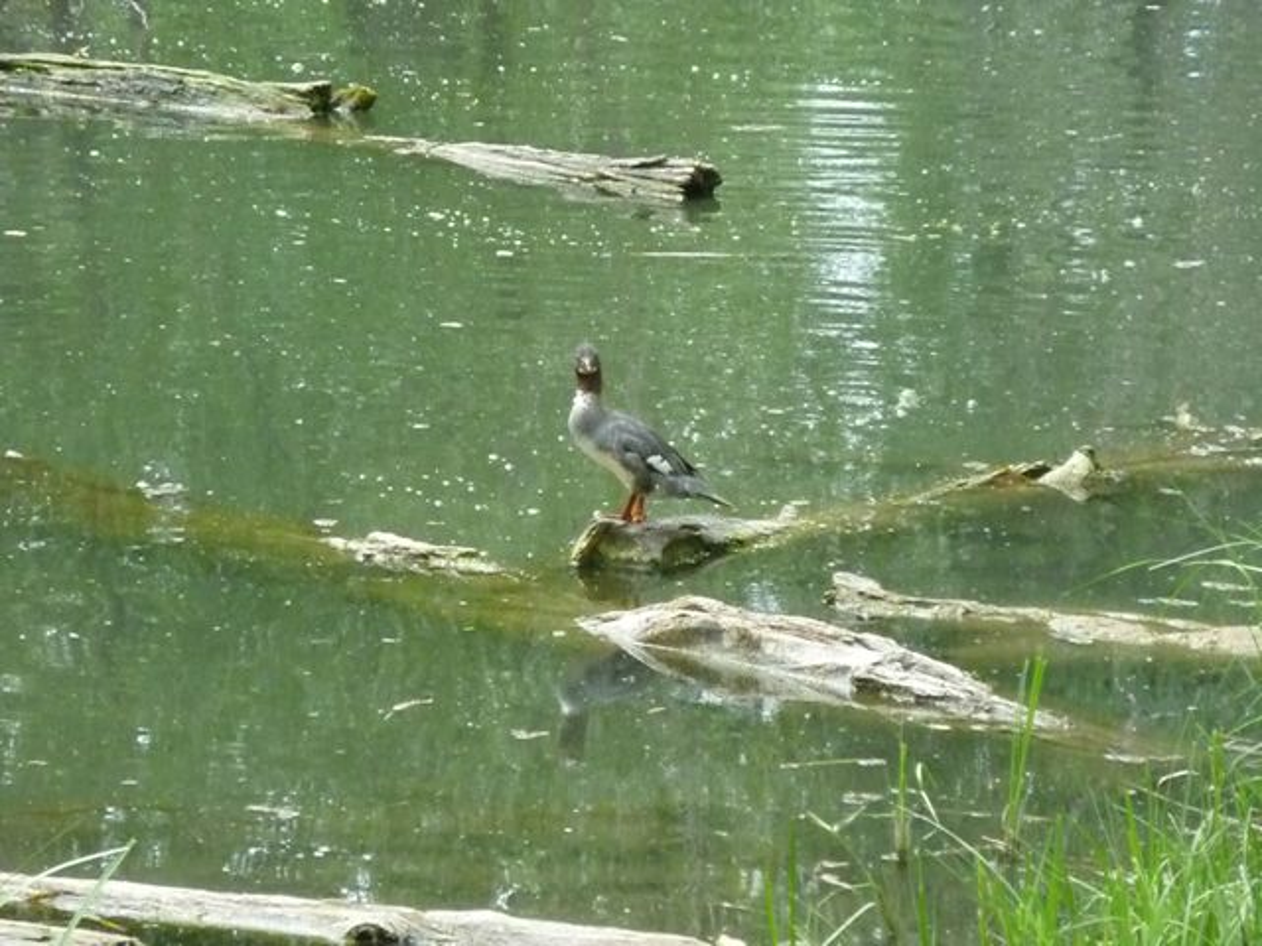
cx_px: 631
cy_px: 473
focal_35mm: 200
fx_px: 7291
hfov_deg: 9.9
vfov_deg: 7.4
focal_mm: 36
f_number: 5.9
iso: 1600
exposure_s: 1/500
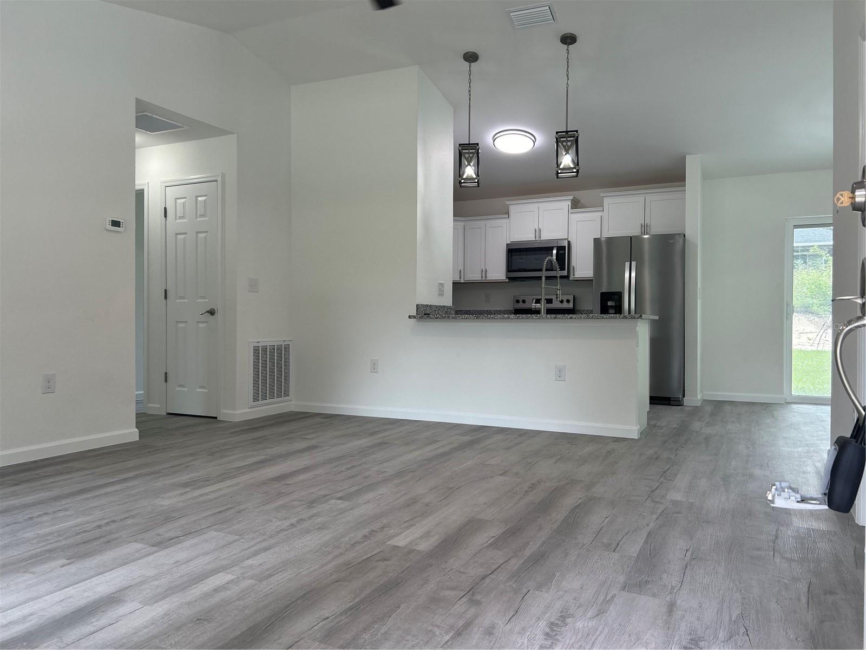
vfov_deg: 53.1
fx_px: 650
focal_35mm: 26
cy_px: 325
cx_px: 433
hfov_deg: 67.3
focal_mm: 5.7
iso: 64
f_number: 1.5
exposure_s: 1/164
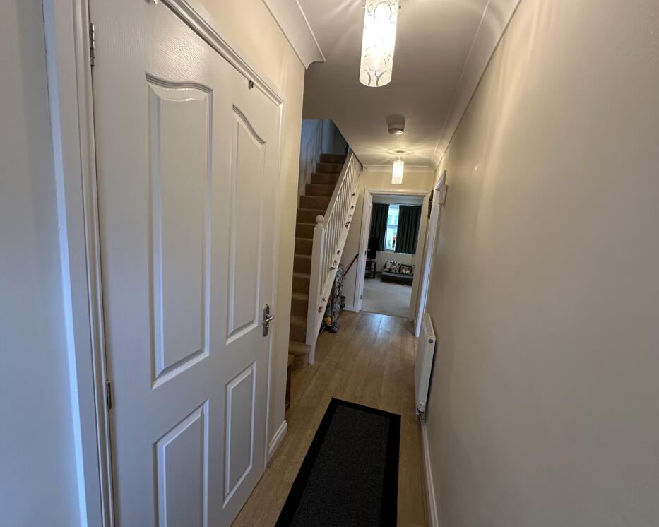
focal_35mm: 15
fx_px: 292
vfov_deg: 84.0
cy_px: 271
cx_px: 322
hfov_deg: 96.8
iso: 160
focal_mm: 2.22
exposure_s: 1/50
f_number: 2.2
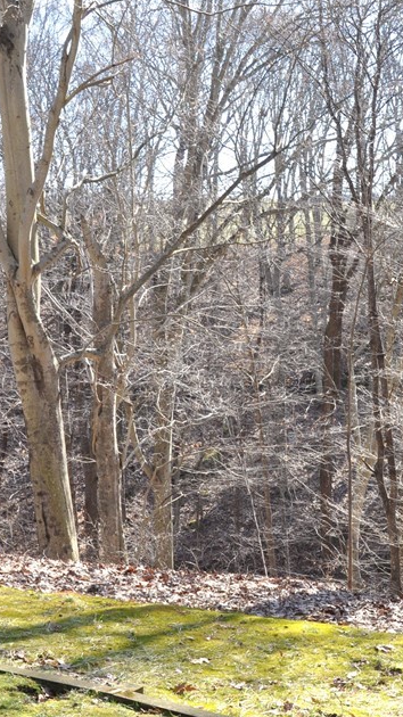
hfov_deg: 20.8
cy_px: 399
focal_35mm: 57
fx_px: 1082
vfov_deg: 36.6
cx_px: 336
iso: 400
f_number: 10
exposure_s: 1/100
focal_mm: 21
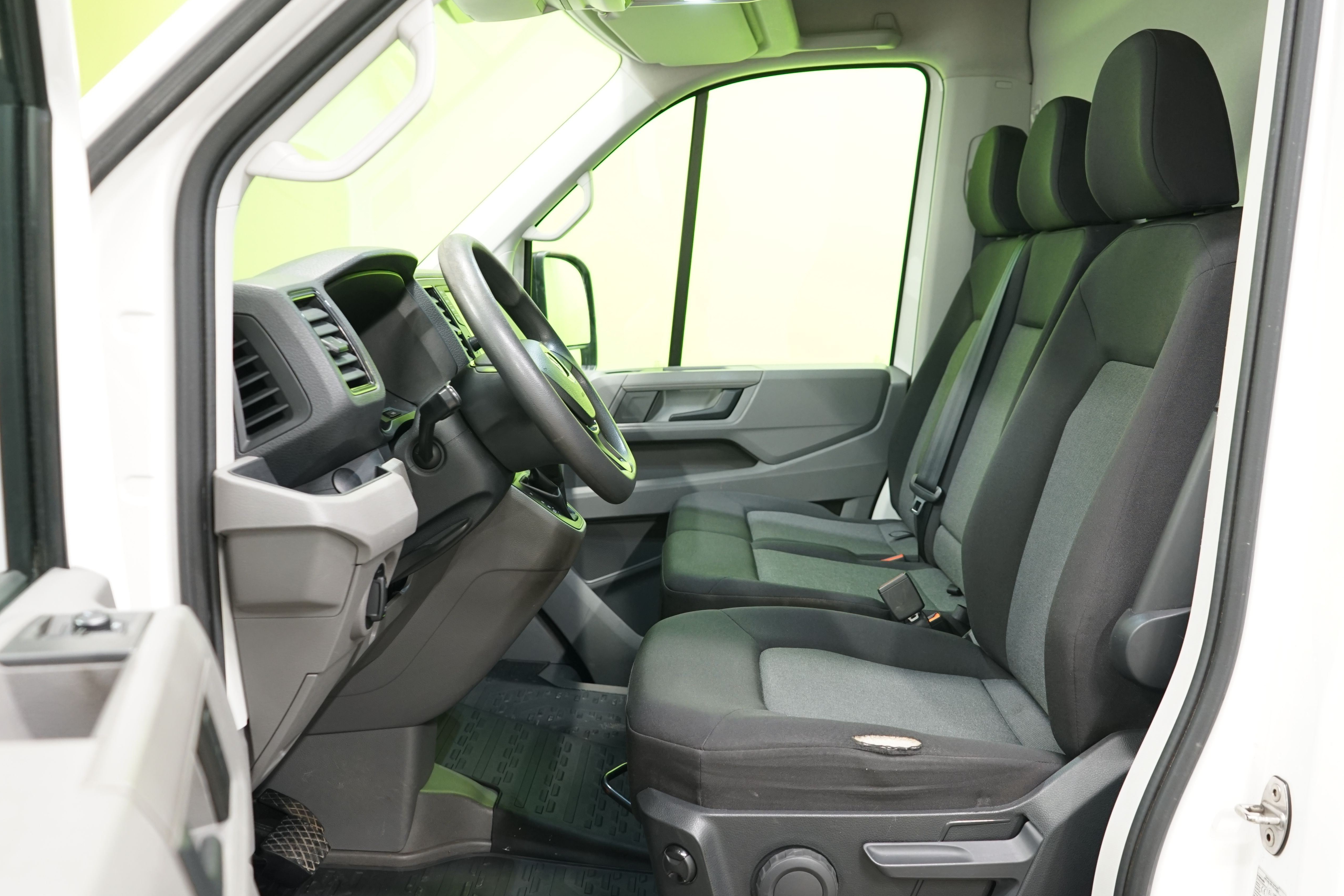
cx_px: 765
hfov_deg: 57.0
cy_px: 425
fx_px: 1232
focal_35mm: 33
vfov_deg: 40.0
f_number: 5
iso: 800
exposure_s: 1/8
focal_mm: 28
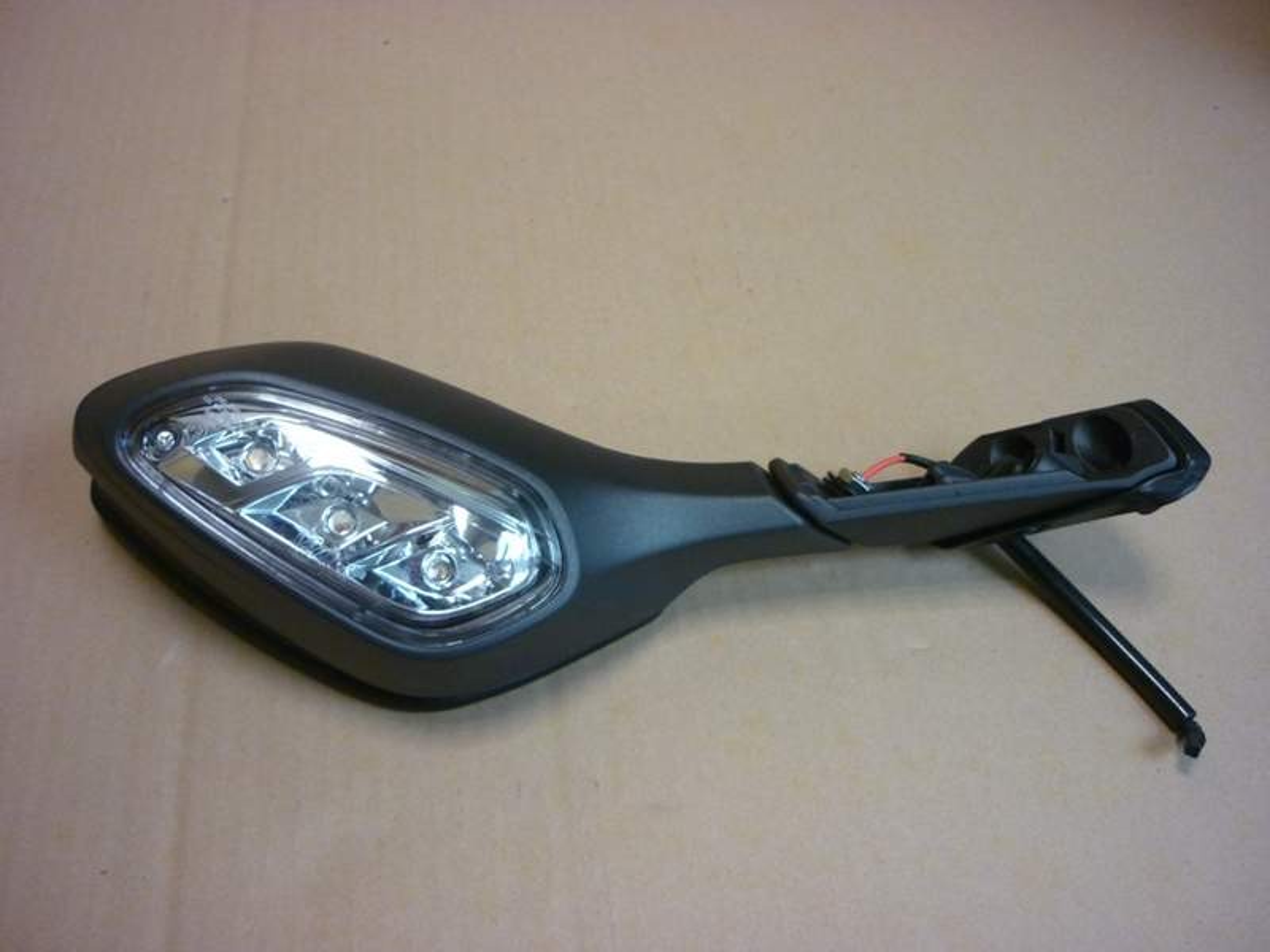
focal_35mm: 33
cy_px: 476
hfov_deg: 55.4
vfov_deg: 42.9
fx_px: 1211
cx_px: 635
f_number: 2.8
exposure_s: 1/30
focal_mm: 5.5
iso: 320
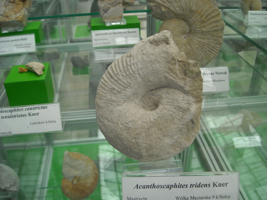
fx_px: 270
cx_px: 134
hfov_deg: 52.6
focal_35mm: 35
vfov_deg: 40.7
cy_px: 100
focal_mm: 5.7
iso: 141
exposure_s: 1/76
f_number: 2.8
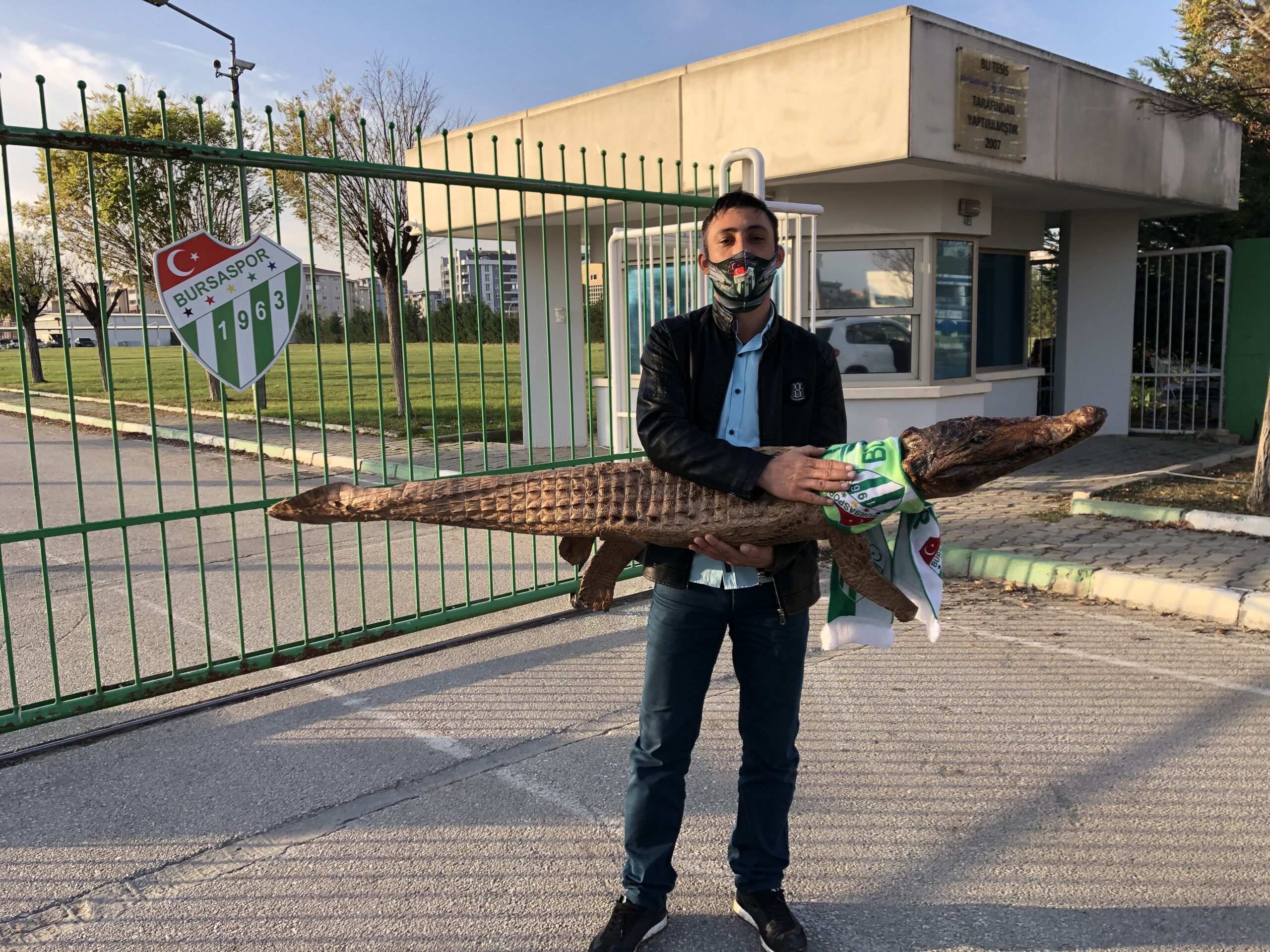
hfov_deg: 63.4
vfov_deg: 49.7
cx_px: 635
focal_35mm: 28
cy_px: 476
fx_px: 1027
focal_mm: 4
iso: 20
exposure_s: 1/552
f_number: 1.8
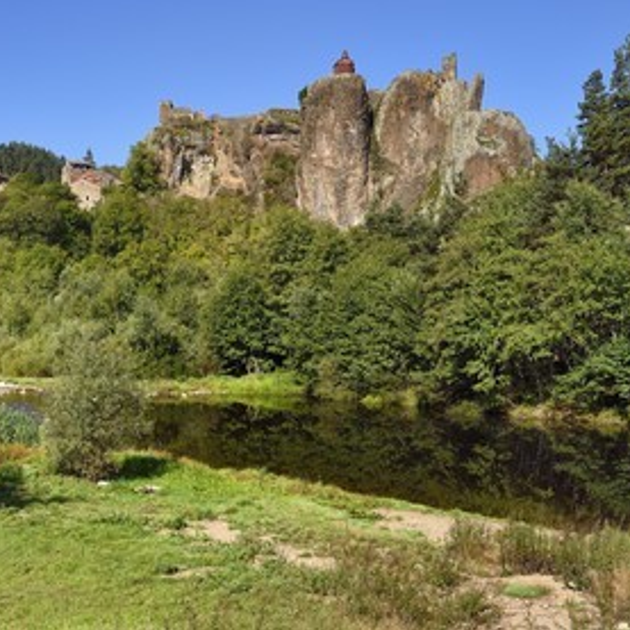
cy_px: 314
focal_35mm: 49
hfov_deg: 34.5
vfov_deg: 34.7
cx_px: 232
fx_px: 1009
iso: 200
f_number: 9
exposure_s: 1/320
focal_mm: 38
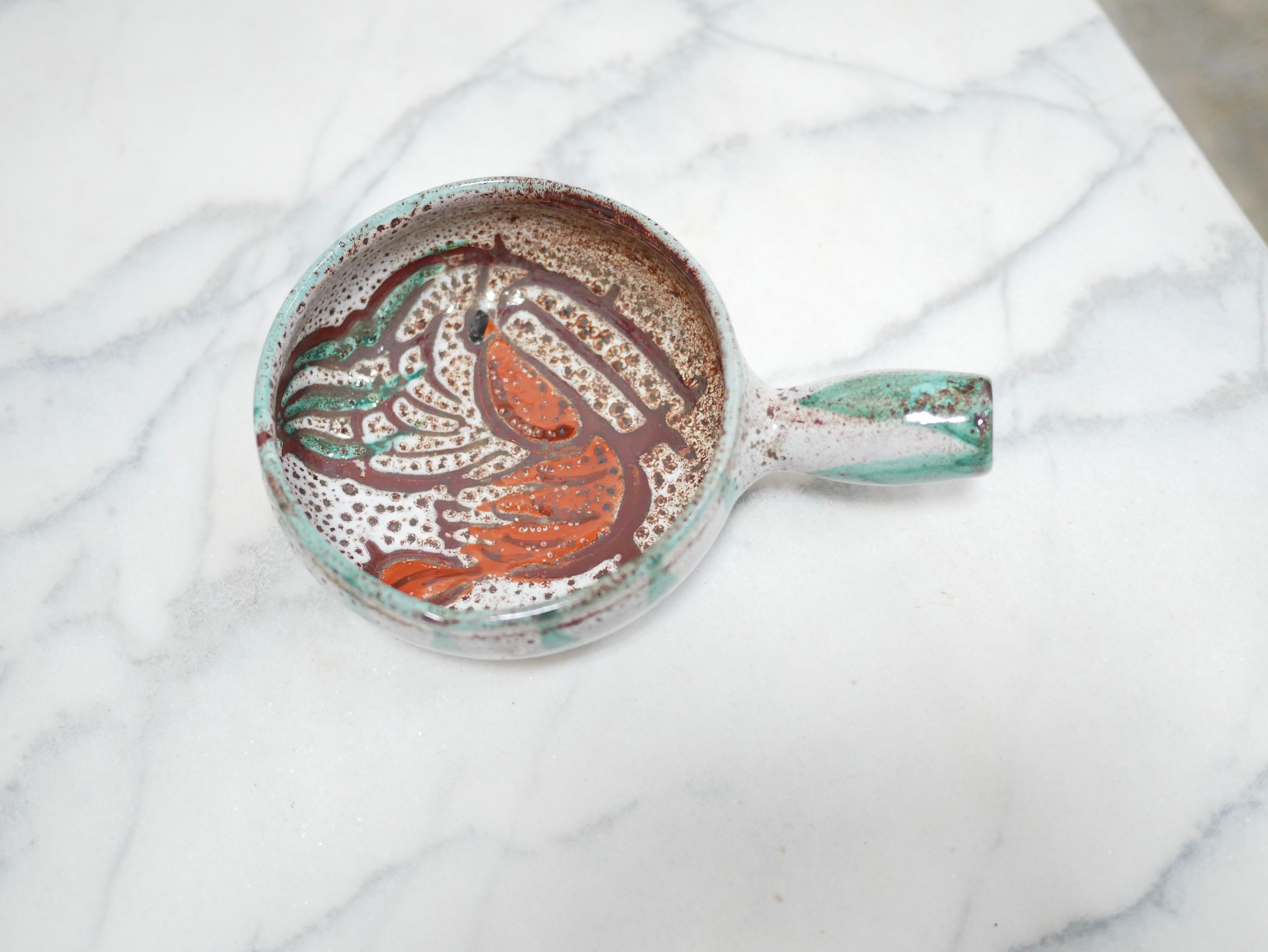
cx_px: 634
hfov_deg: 46.8
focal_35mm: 40
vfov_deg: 36.0
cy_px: 476
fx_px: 1466
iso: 1000
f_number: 1.7
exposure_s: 1/60
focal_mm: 20
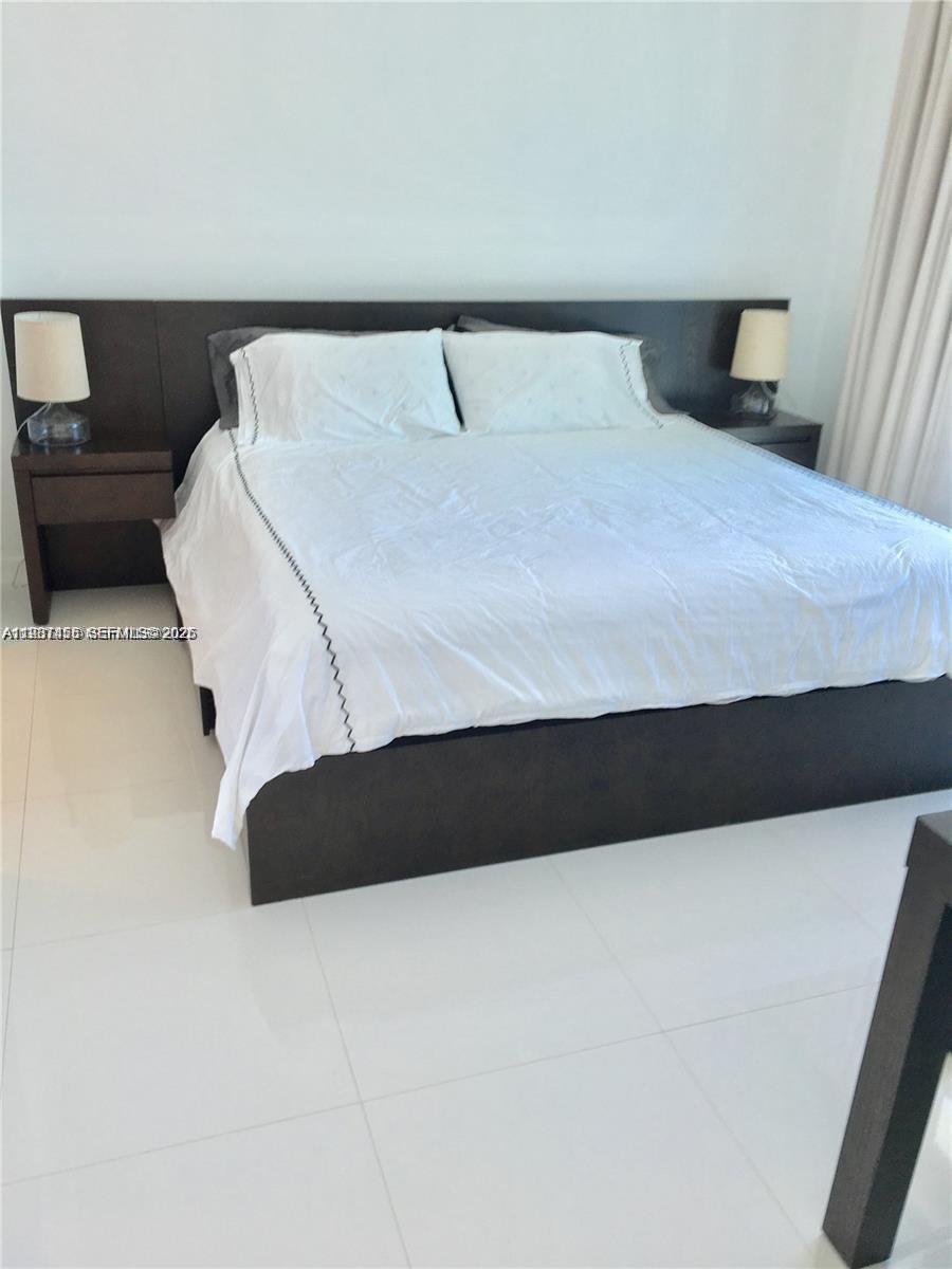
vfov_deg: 61.7
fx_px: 1063
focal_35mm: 29
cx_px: 476
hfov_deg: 48.2
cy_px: 634
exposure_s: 1/30
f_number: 2.2
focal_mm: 4.15
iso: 25
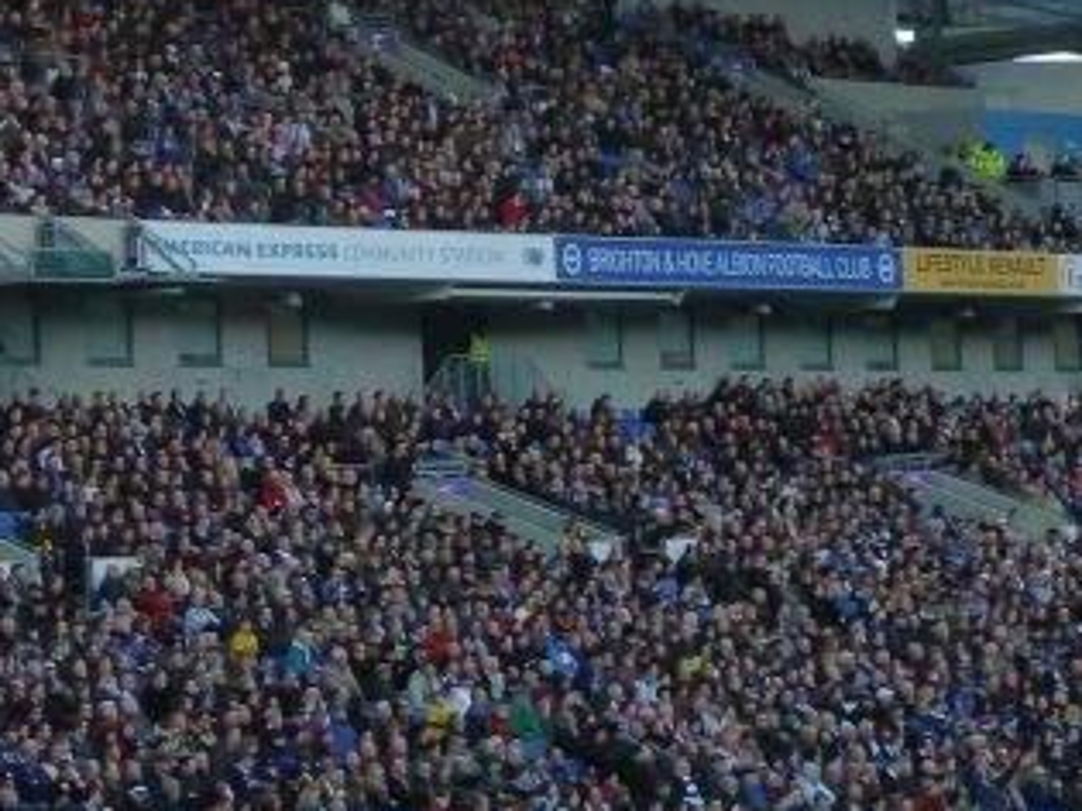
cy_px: -254
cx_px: -526
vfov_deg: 8.2
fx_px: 5593
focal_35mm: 179
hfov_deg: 10.7
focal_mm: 8.5
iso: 160
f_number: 4.2
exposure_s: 1/125
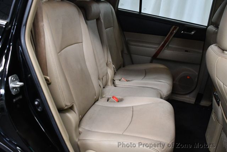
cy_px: 76
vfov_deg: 36.9
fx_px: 227
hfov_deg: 53.1
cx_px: 114
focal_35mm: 36
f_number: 3.5
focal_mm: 18
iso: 2800
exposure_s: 1/125
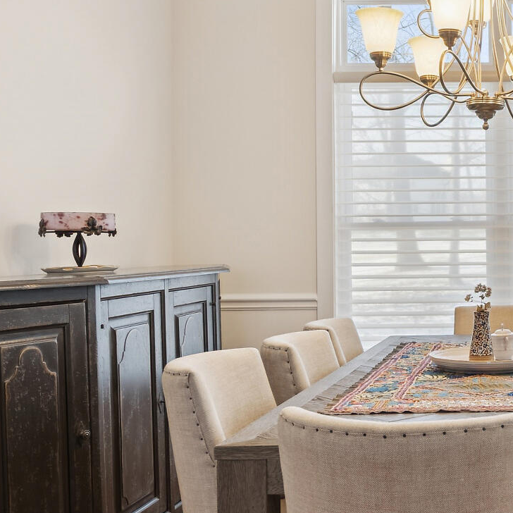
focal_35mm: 49
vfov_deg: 34.7
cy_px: 235
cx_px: 585
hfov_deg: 30.4
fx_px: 822
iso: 200
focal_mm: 14
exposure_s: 1/20
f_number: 8
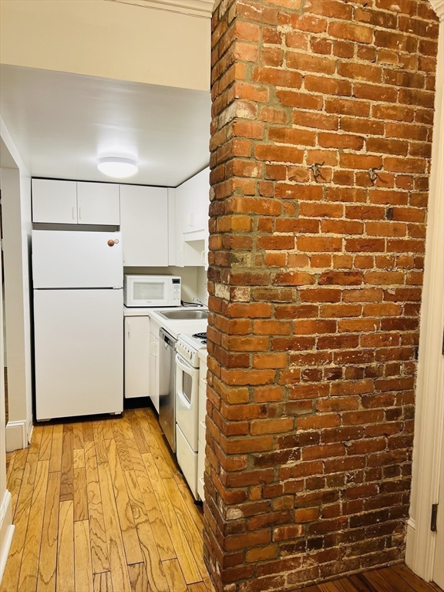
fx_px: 445
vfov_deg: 67.3
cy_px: 296
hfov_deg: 53.1
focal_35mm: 26
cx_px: 222
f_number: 1.5
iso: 80
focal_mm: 5.7
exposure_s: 1/60
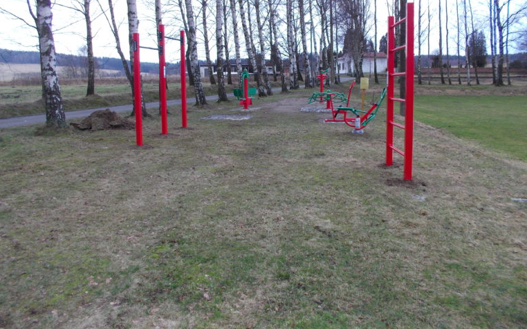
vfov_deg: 40.4
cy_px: 131
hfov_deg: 61.2
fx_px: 445
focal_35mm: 31
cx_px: 264
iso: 80
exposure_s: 1/50
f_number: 3.3
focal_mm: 4.1
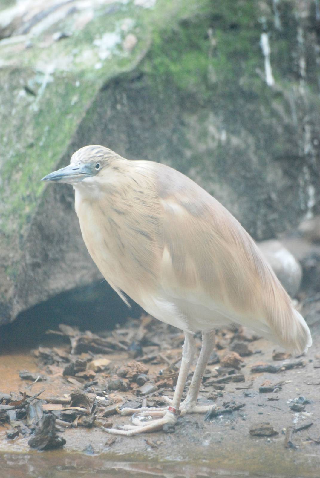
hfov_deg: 3.1
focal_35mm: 450
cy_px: 239
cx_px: 160
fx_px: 5983
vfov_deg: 4.6
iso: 1600
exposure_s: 1/160
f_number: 6.3
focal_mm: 300
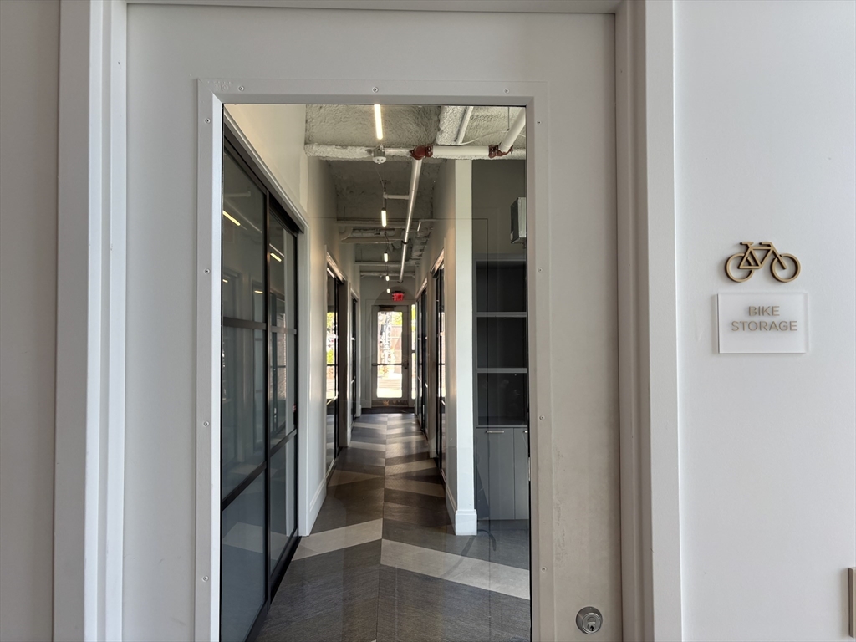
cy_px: 321
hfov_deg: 67.3
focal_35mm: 26
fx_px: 643
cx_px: 428
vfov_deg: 53.1
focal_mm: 5.96
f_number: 1.6
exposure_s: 1/167
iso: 40
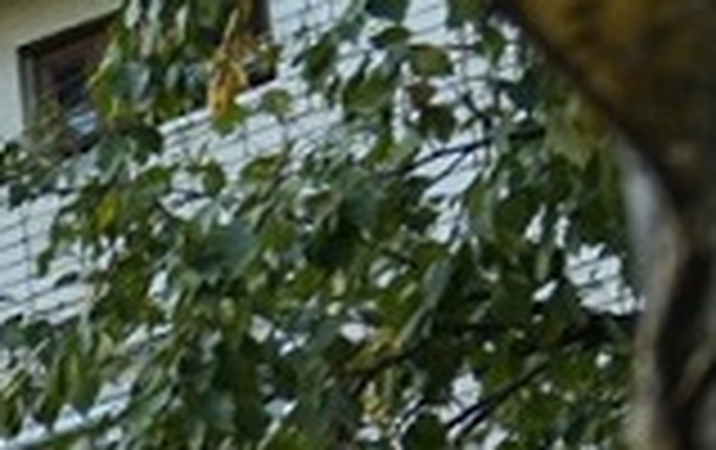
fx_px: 3753
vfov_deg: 6.0
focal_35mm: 192
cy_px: 1629
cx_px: -1725
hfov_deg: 8.4
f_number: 2.8
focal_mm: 17
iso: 100
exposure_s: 1/60
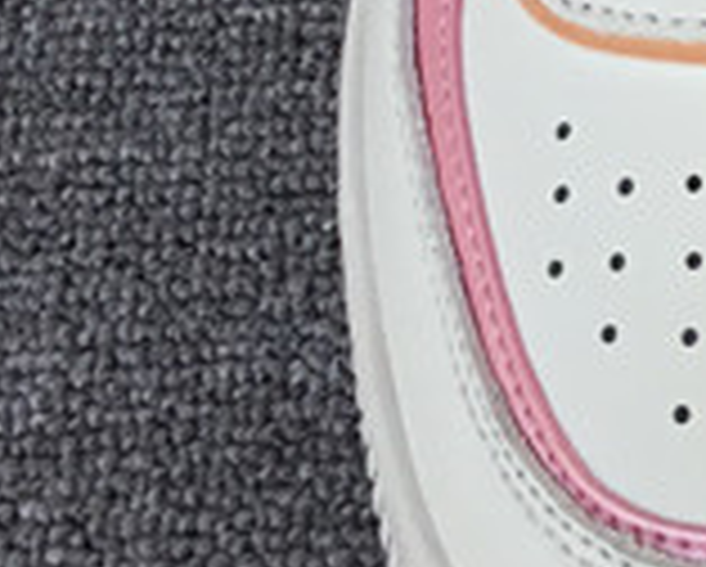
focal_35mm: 173
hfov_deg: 10.5
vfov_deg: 8.7
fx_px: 3619
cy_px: -380
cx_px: 1250
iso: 25
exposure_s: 1/217
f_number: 2.4
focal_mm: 3.3
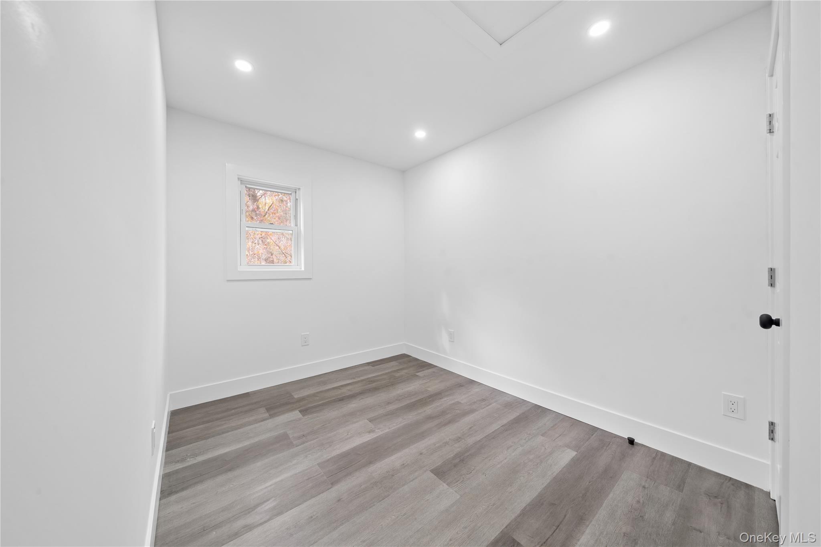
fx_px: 274
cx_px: 410
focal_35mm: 12
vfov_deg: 90.0
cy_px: 274
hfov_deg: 112.6
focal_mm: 12
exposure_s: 1/2
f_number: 8
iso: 250
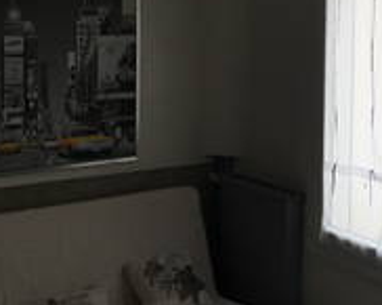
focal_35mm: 60
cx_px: 332
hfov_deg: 30.3
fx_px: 677
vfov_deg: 25.1
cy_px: 86
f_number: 2.4
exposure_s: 1/125
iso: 25
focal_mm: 3.3
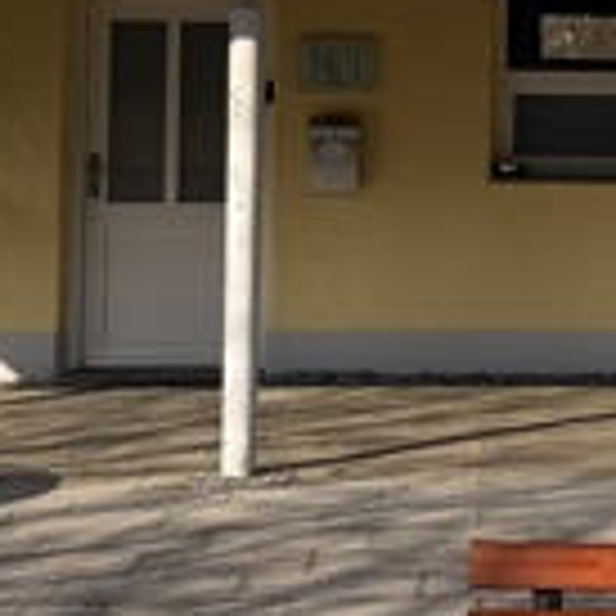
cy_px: -9
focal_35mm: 124
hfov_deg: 13.8
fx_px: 2496
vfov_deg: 13.8
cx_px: 625
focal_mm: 6.76
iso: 80
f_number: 1.78
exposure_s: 1/4673
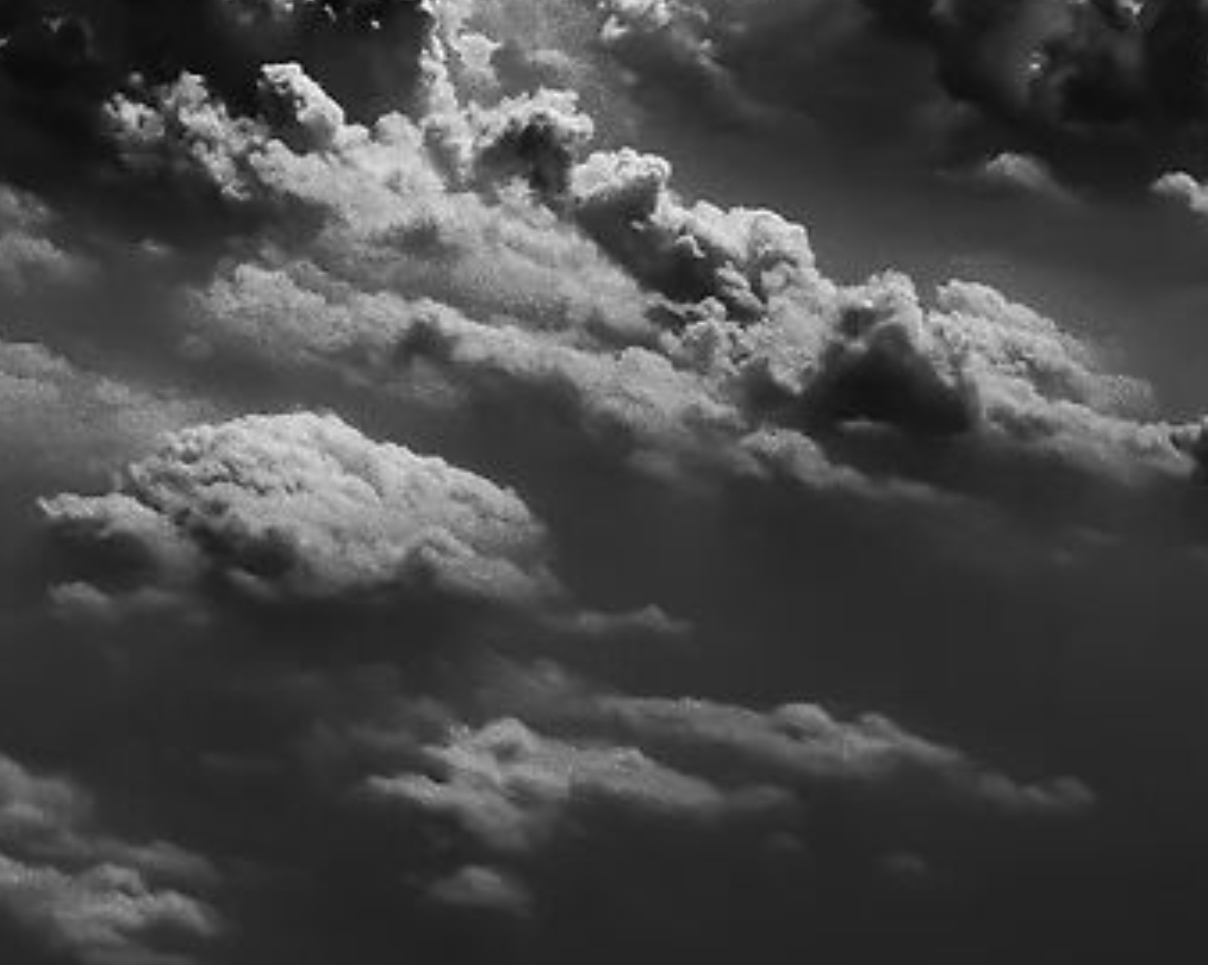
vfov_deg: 6.3
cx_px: -1901
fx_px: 8576
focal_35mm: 240
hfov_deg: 7.4
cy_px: -625
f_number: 10
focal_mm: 24
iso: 100
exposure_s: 1/500
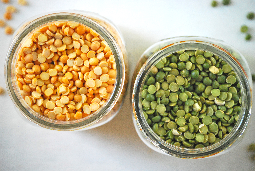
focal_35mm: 135
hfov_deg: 15.2
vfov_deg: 10.2
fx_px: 957
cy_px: 86
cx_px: 128
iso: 1600
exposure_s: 1/250
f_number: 5
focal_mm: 90
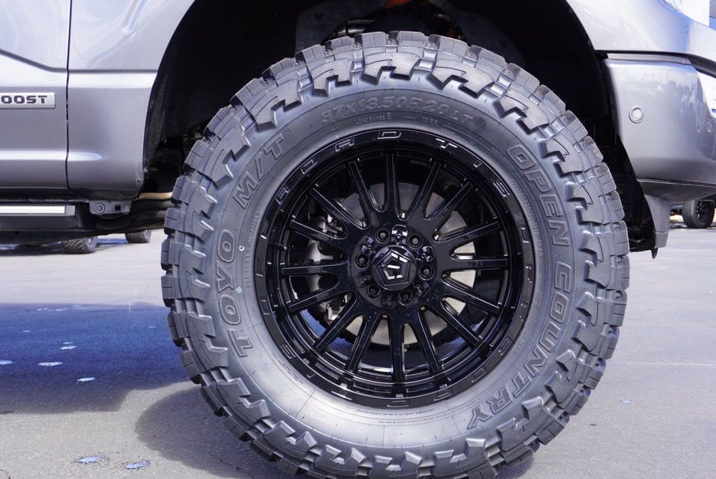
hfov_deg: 42.7
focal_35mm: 46
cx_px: 378
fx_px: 916
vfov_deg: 29.3
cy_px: 257
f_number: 6.3
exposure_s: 1/80
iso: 100
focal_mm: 28
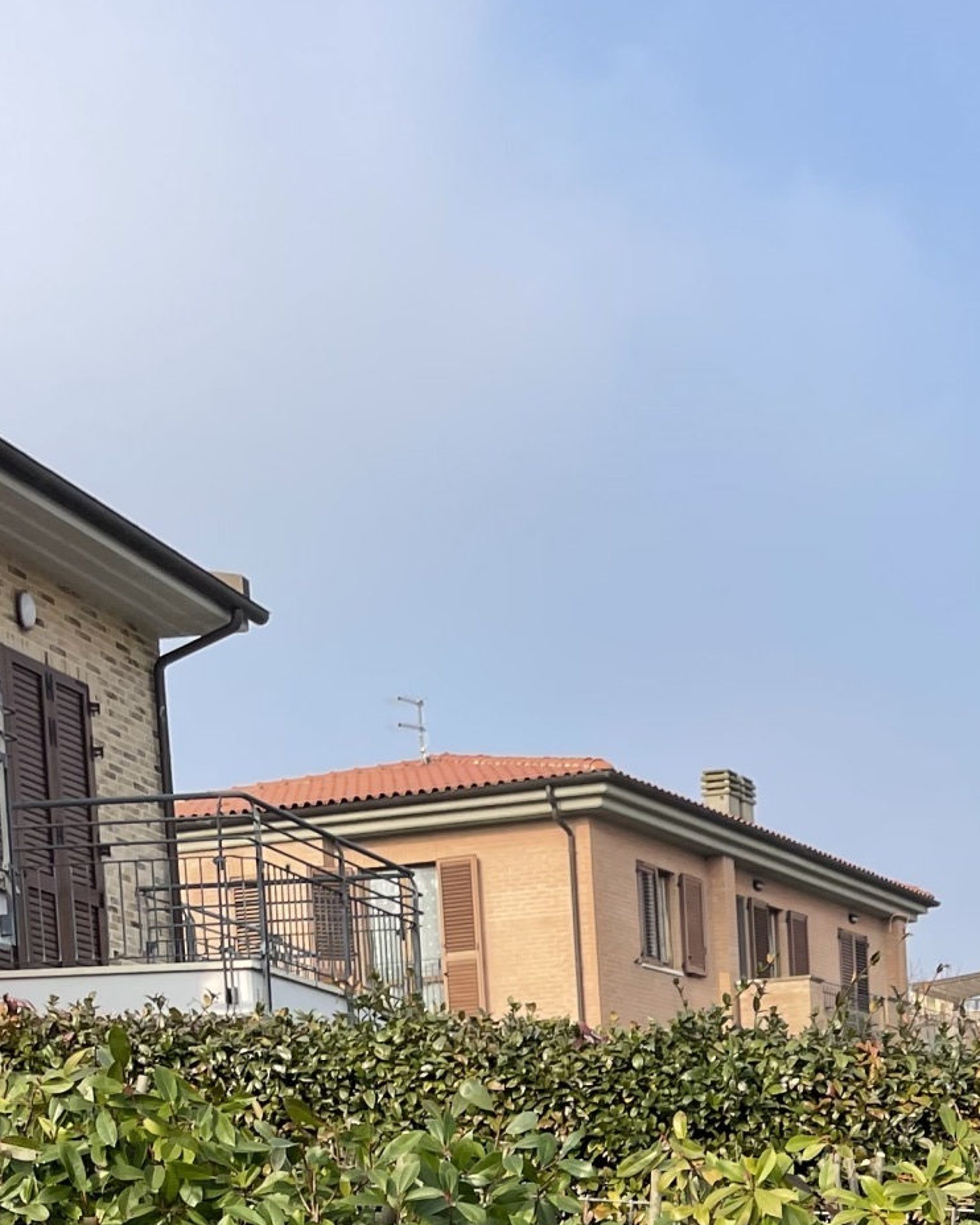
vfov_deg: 24.5
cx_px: 1030
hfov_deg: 21.0
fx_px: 2539
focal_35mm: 70
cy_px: 1482
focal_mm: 4.2
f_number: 1.6
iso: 32
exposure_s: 1/1916
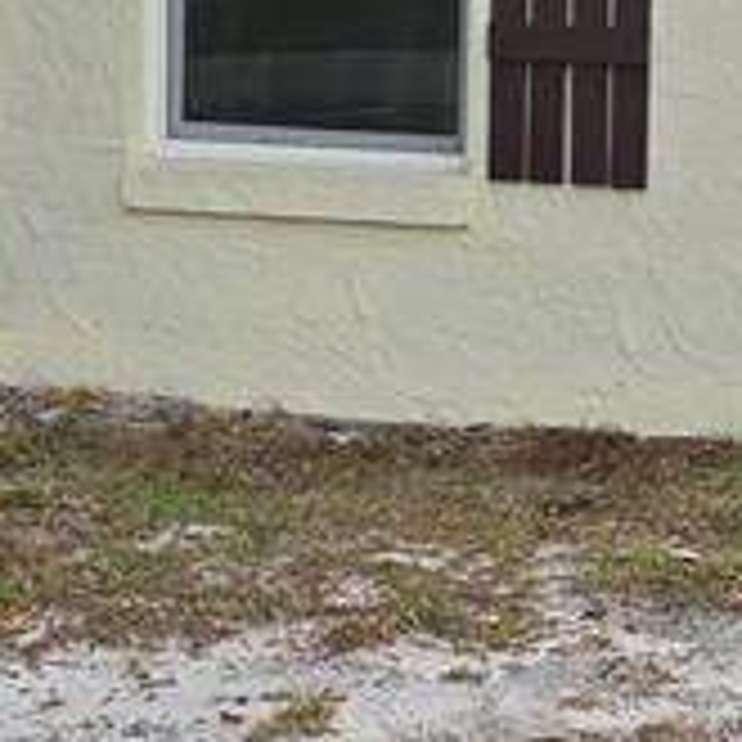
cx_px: 540
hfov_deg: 13.8
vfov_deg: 13.8
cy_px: 135
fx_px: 3056
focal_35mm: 126
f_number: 1.7
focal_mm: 6.3
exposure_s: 1/521
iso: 12
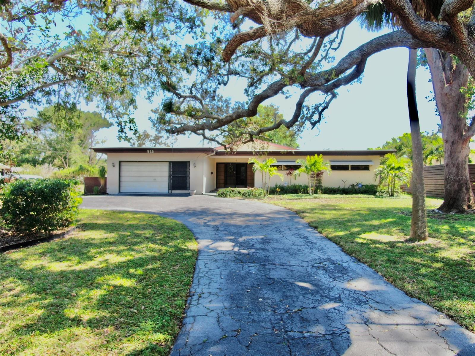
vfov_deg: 56.8
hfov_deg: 71.6
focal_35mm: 24
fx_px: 329
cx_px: 238
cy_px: 178
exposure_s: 1/320
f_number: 2.8
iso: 100
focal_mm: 4.39
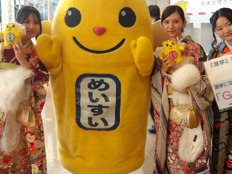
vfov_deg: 32.2
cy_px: 77
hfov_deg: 42.1
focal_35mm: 45
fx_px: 302
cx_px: 111
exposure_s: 1/60
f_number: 3
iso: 100
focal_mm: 4.9
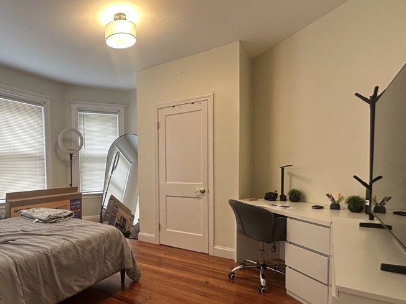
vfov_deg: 60.7
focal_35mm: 22
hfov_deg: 73.2
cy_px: 179
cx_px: 124
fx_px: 258
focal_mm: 2.22
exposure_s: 1/120
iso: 160
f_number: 2.2
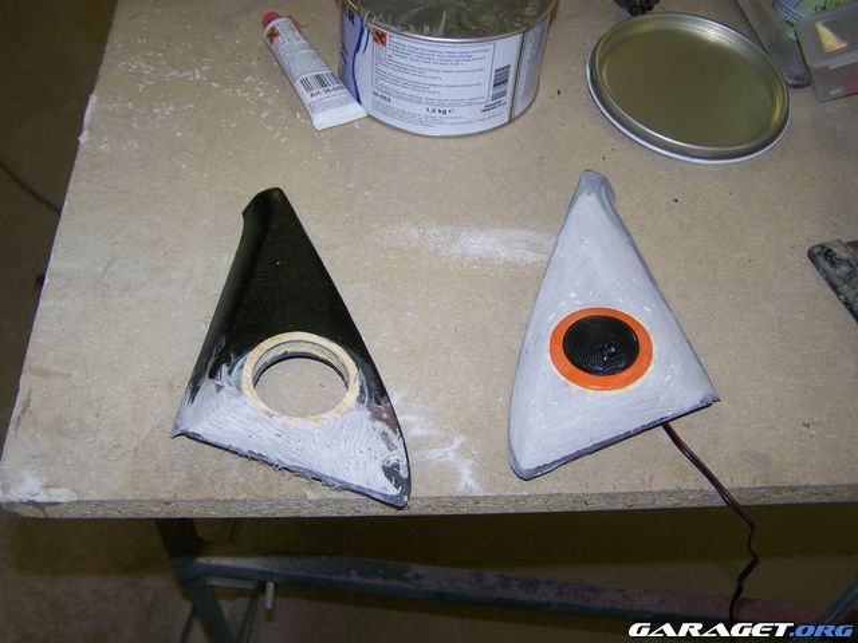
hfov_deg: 49.0
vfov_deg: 37.7
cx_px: 429
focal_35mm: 38
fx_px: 942
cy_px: 322
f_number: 2.8
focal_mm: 6.3
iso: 80
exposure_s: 1/60
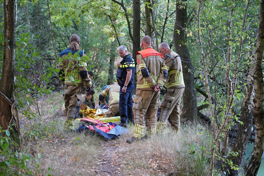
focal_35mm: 75
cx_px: 132
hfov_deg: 27.0
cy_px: 88
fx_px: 550
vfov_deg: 18.2
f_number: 4
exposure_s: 1/160
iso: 2500
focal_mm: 75
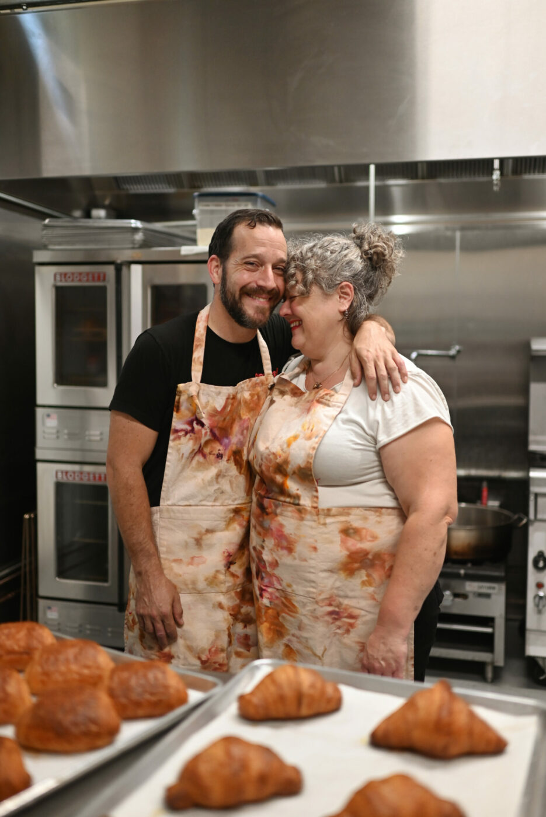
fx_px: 795
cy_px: 408
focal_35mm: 35
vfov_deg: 54.4
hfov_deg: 37.9
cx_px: 273
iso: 1250
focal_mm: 35
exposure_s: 1/500
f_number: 1.6
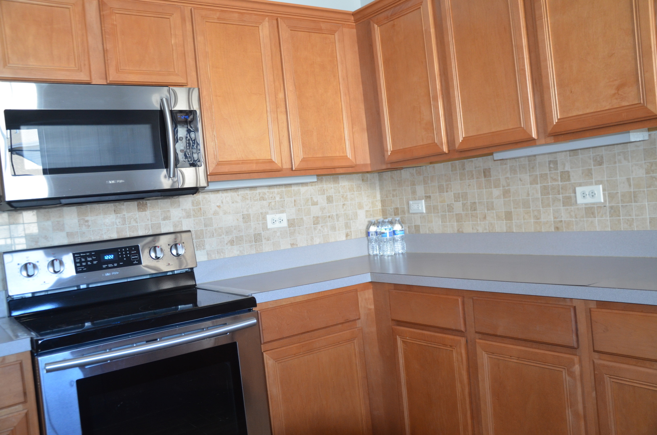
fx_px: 601
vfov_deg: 39.8
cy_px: 218
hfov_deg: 57.3
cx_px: 328
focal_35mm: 33
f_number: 3.8
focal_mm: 22
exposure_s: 1/60
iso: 800
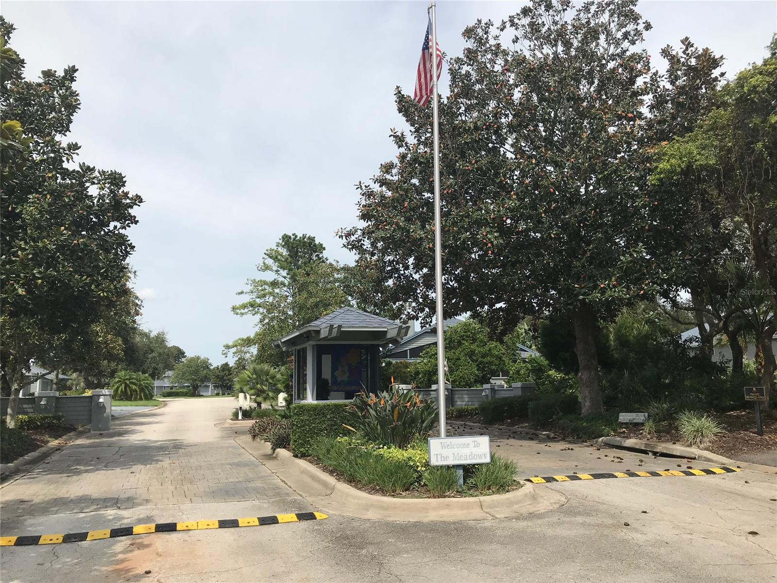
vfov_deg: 49.7
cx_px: 388
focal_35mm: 28
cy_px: 292
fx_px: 628
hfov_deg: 63.4
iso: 20
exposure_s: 1/3425
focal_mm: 3.99
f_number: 1.8
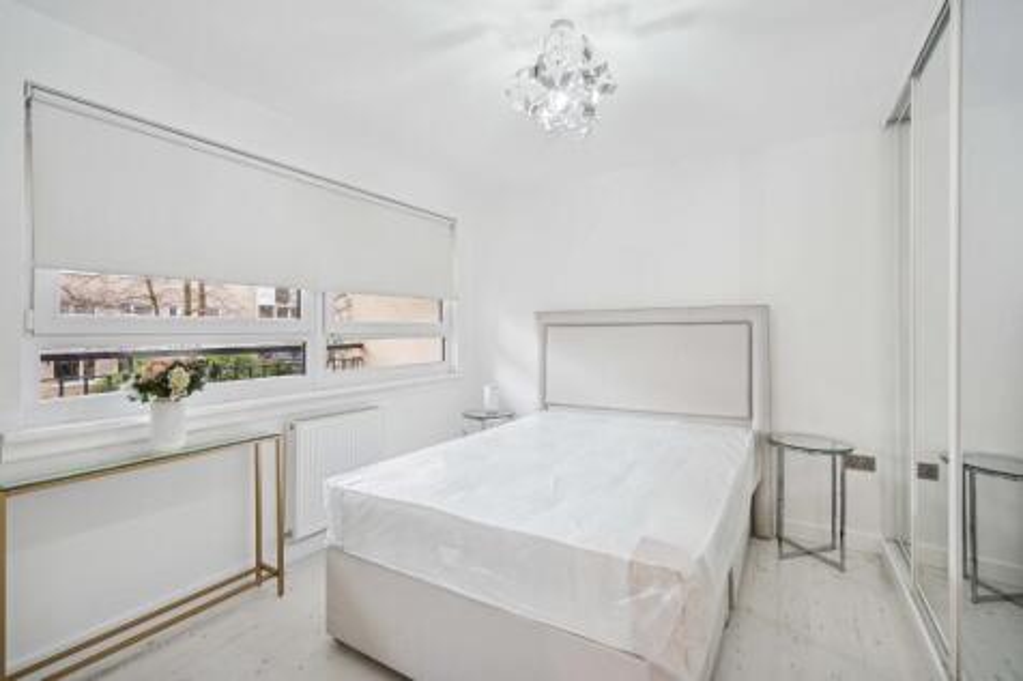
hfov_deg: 96.8
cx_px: 512
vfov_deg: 73.7
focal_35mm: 16
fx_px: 454
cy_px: 340
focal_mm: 16
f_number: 4
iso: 800
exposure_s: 1/60
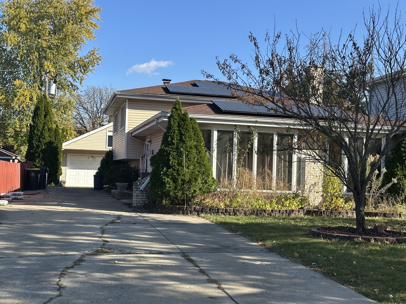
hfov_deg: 39.7
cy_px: 152
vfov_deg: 30.3
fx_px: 563
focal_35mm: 48
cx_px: 203
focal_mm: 6.86
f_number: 1.78
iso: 64
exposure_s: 1/2252
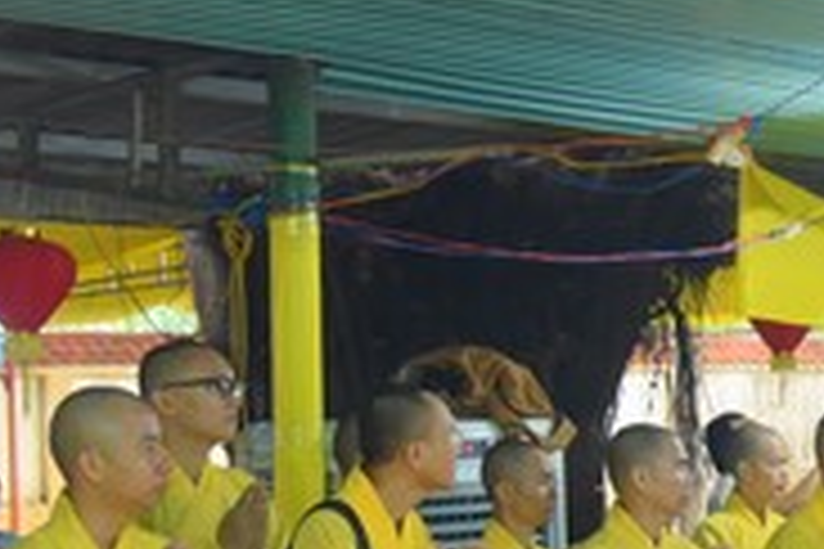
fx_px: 2197
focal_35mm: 96
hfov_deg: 19.5
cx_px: 1081
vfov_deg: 14.1
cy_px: 479
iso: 640
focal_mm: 27
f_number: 4
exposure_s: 1/100
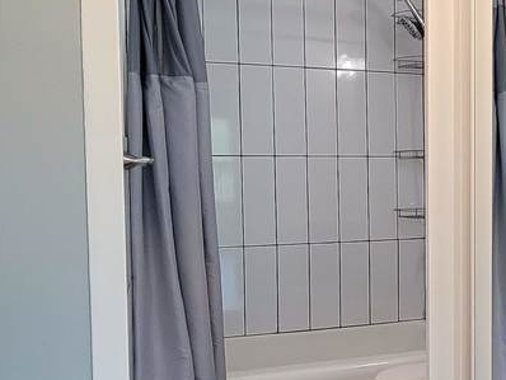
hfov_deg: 35.6
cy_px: 208
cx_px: 530
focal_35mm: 47
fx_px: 687
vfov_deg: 30.9
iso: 250
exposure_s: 1/60
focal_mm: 2.2
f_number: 2.2
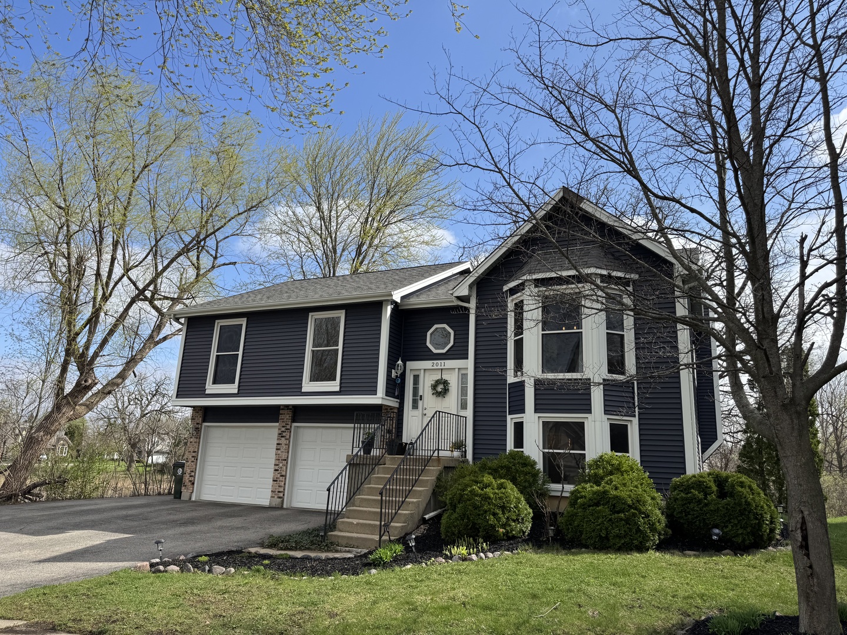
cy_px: 318
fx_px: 587
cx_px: 424
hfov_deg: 71.6
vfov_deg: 56.8
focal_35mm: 24
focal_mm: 6.76
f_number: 1.78
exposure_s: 1/3413
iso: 80
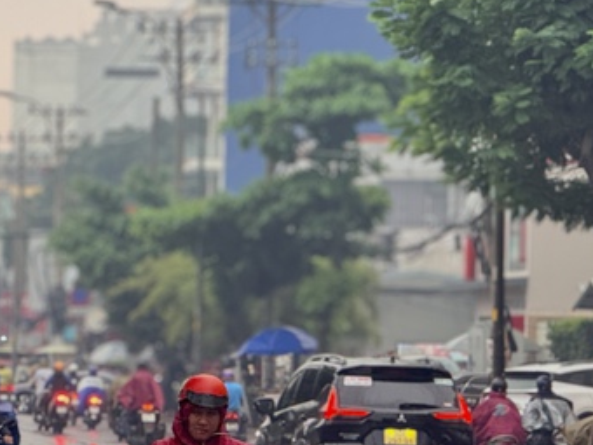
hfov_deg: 8.7
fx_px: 3872
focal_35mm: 226
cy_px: 325
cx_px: 164
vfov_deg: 6.6
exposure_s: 1/99
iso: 125
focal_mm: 15.66
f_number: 2.8
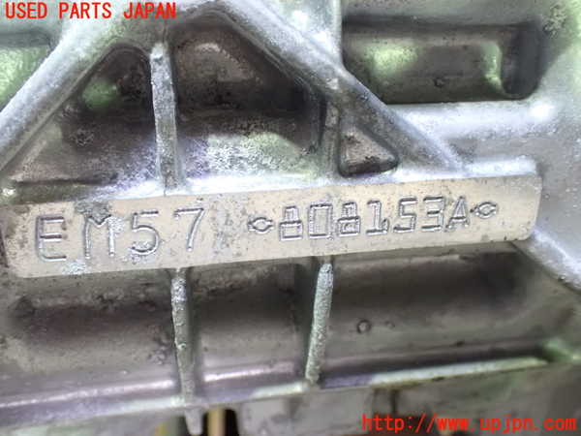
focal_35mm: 36
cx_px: 290
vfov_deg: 39.7
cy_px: 218
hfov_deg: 51.4
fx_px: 604
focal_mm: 6.37
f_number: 2.5
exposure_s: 1/30
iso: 1600
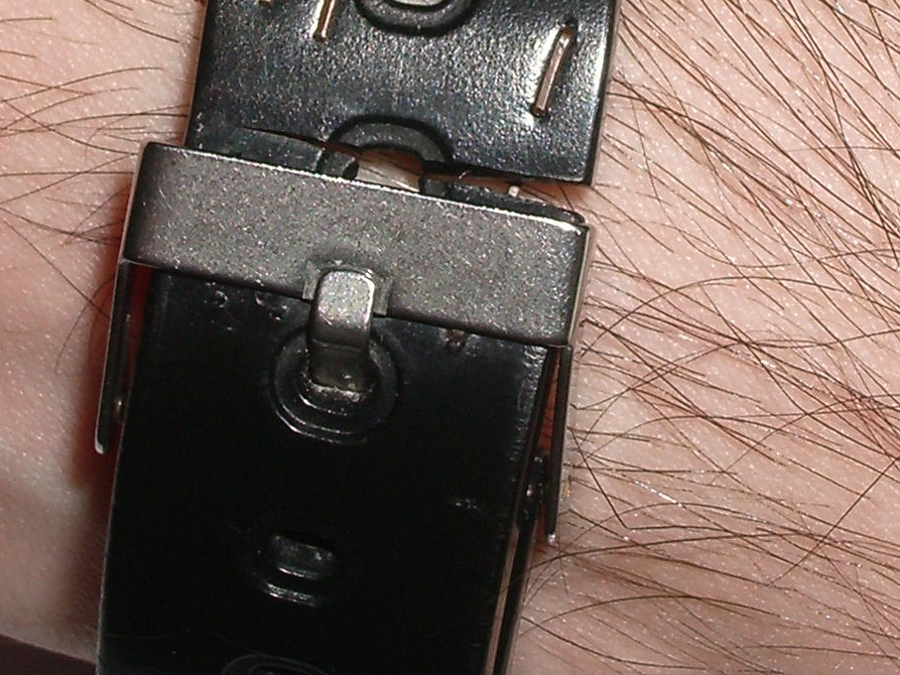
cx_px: 570
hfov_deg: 11.3
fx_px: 4549
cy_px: -14
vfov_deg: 8.4
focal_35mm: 175
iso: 80
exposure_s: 1/60
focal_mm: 10.2
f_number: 5.6
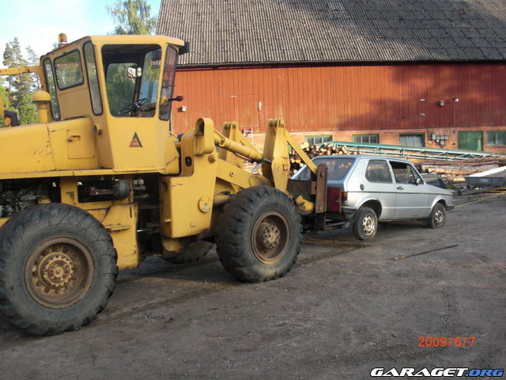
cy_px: 190
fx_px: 526
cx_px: 253
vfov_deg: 39.7
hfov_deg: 51.4
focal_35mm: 36
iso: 50
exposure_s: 1/125
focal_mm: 6.3
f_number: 2.8
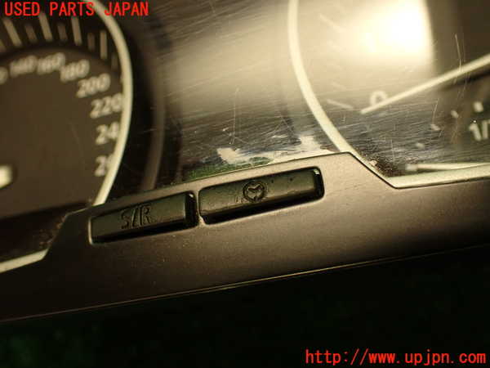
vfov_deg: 44.2
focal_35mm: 32
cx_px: 245
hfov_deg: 56.8
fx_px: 453
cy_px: 184
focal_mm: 5.79
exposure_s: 1/40
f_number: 2.4
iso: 200
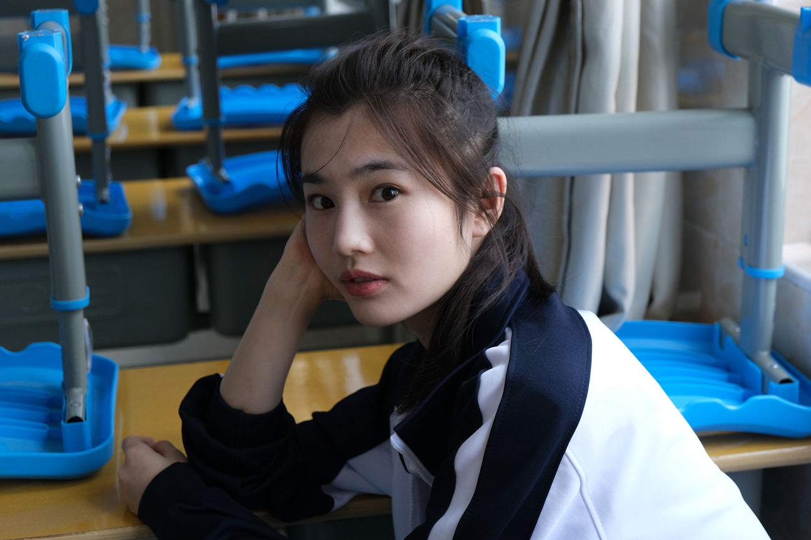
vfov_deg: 23.0
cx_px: 406
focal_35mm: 59
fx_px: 1329
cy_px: 270
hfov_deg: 33.9
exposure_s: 1/320
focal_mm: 39
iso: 1250
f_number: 4
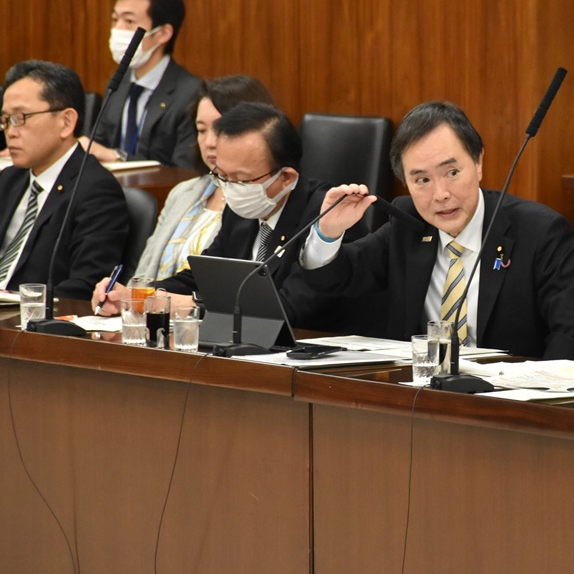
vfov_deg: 3.9
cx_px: 455
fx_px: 8536
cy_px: 240
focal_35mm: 455
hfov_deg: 3.8
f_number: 6.3
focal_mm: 200
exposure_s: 1/160
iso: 2500
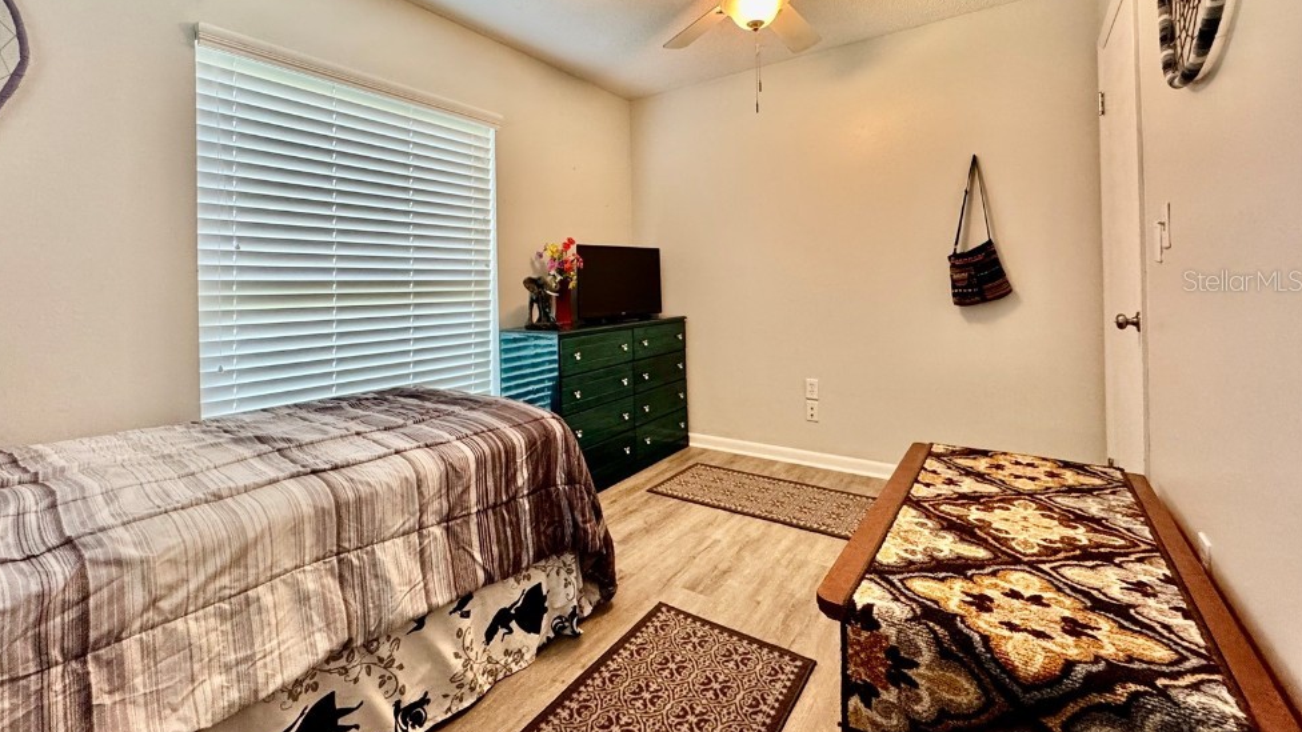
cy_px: 280
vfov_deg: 66.2
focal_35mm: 16
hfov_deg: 99.3
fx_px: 552
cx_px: 626
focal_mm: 2.22
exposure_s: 1/60
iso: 250
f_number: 2.2
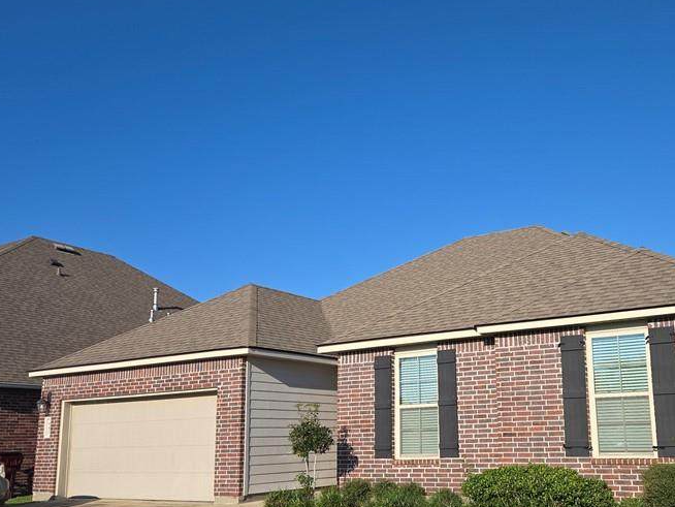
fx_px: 702
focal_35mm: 36
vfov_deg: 39.4
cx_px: 429
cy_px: 321
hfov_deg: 50.7
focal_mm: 5.4
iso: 25
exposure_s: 1/2204
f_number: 1.8
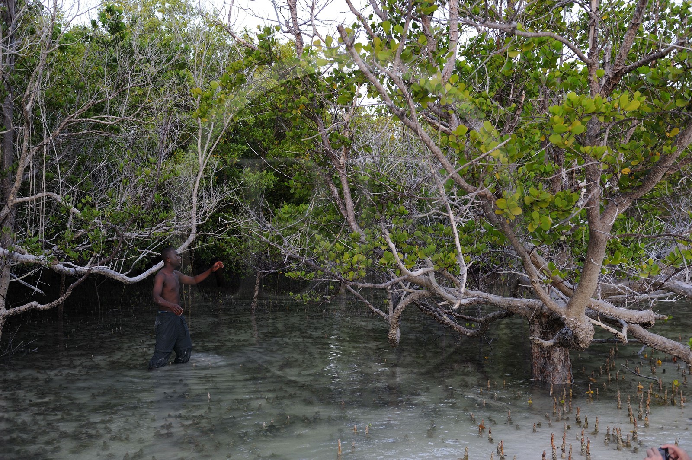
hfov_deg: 50.7
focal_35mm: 38
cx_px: 346
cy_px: 230
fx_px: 730
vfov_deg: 35.0
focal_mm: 38
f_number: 4
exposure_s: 1/100
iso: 400
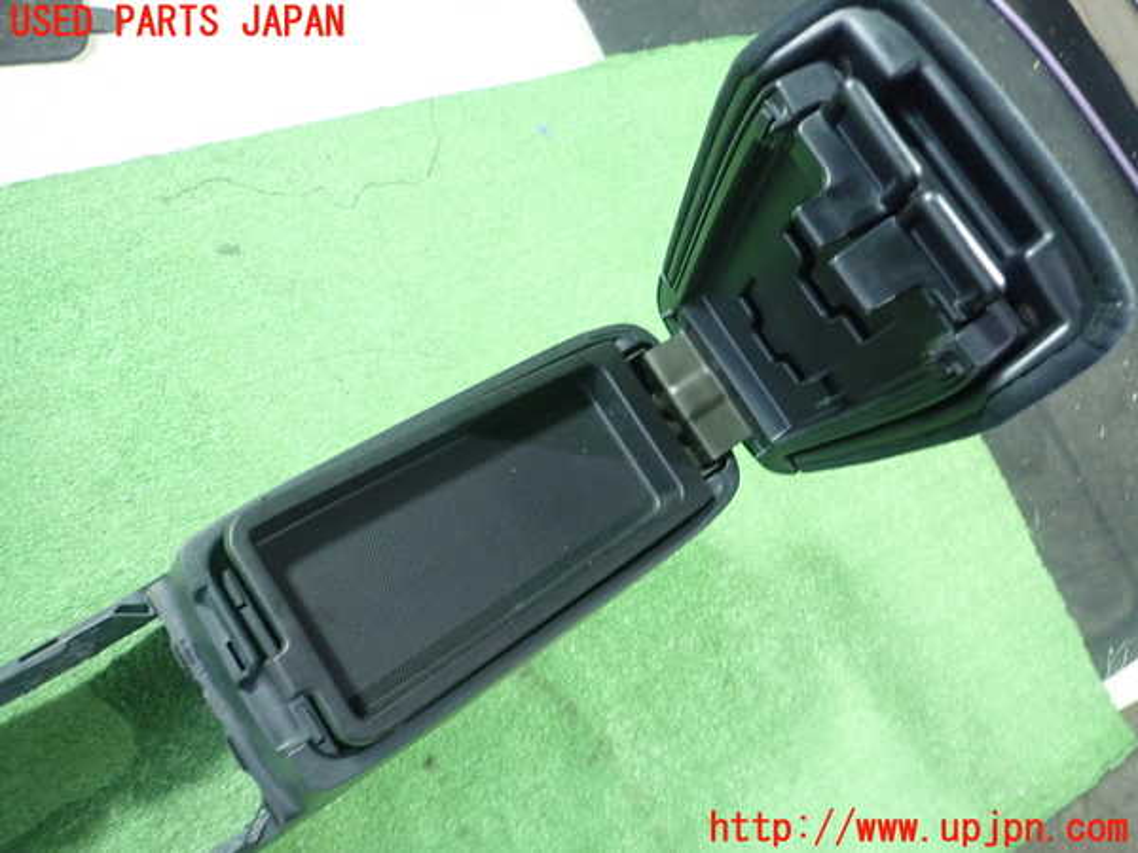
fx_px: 822
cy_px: 426
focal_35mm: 25
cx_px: 569
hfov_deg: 69.4
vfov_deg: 54.9
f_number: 2
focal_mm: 4.5
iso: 640
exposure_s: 1/30
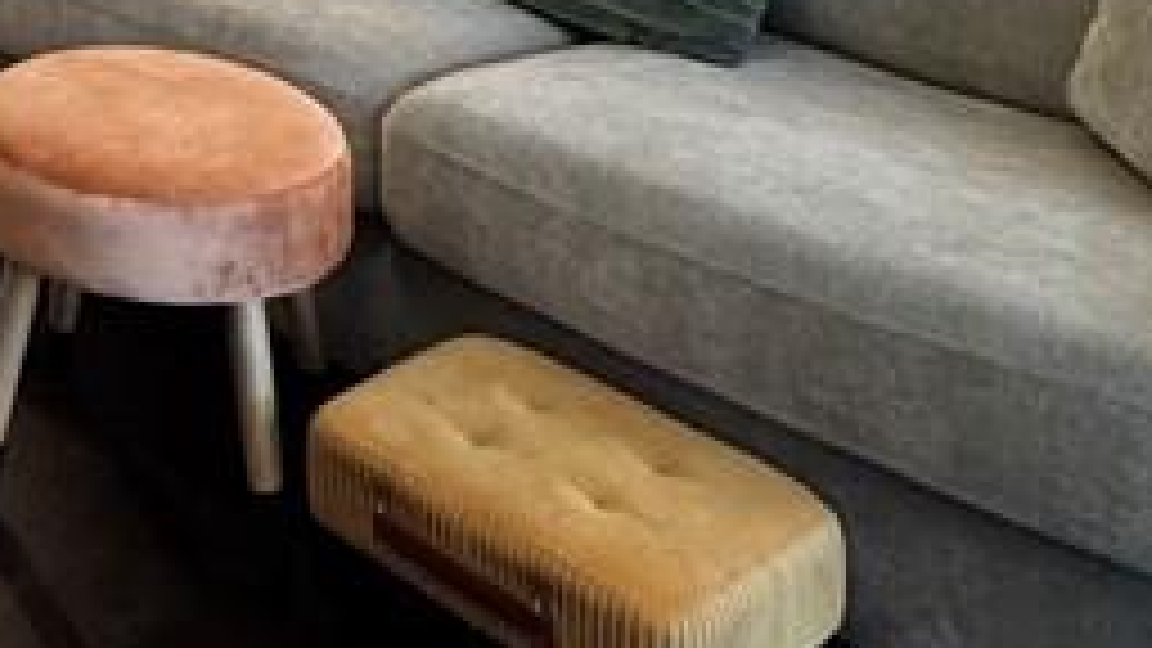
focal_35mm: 61
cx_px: -256
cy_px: -639
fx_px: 1863
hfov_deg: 29.2
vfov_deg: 15.7
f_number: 2.2
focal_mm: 2.22
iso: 250
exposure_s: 1/60
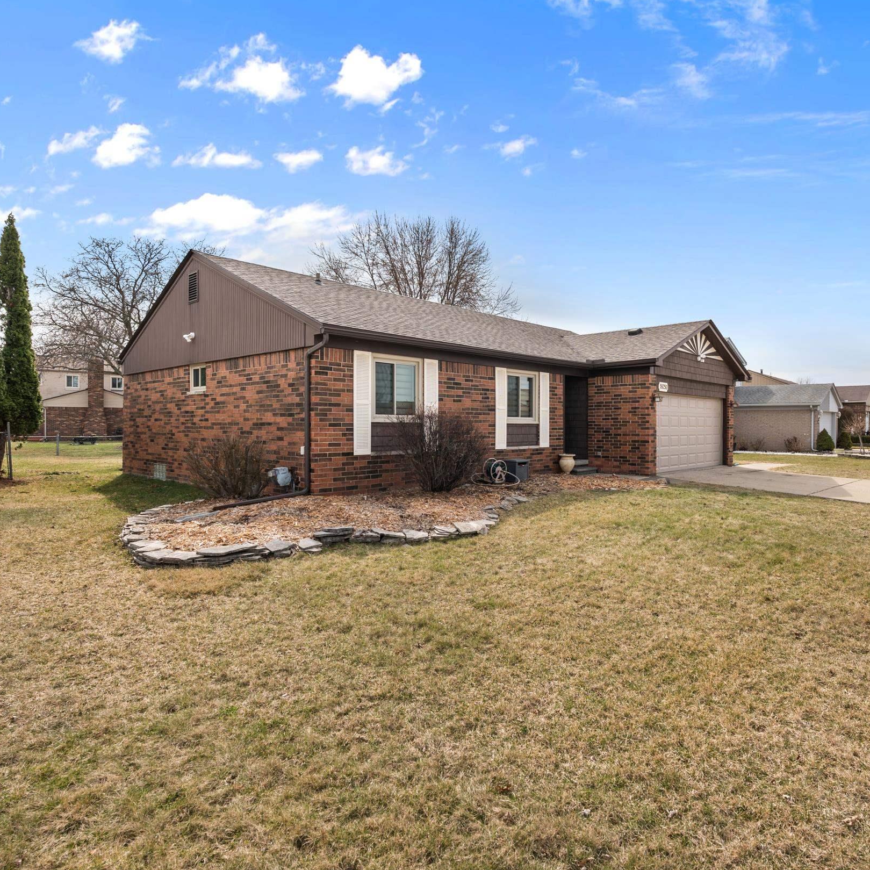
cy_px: 426
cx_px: 510
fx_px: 597
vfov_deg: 72.1
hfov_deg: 71.6
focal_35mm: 21
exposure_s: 1/160
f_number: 9
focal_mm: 16
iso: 250
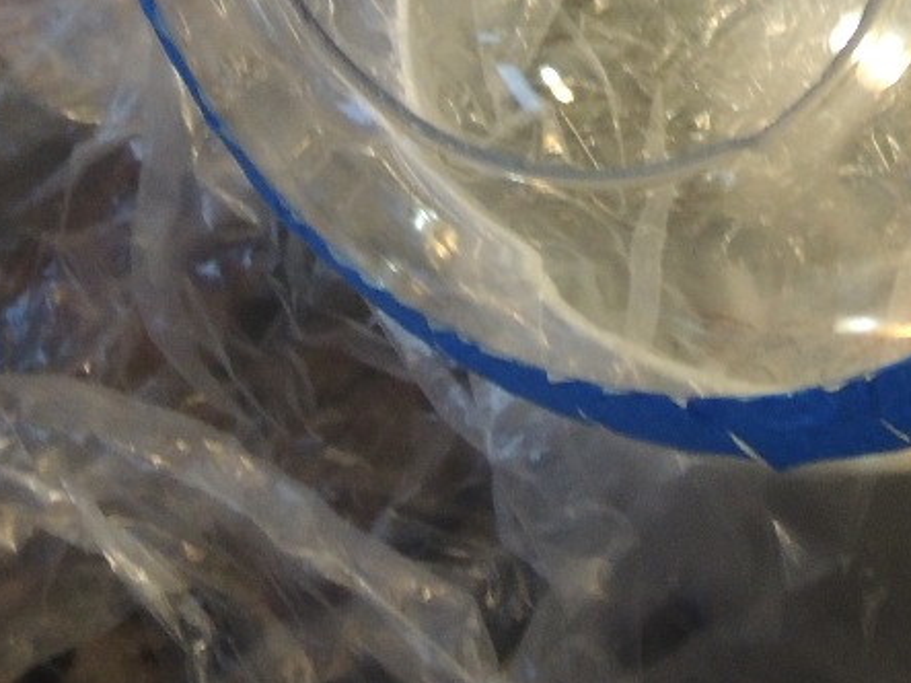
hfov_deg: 24.6
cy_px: -325
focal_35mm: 78
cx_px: 732
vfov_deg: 17.2
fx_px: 2052
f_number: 2.8
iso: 400
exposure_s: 1/10
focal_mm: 4.3
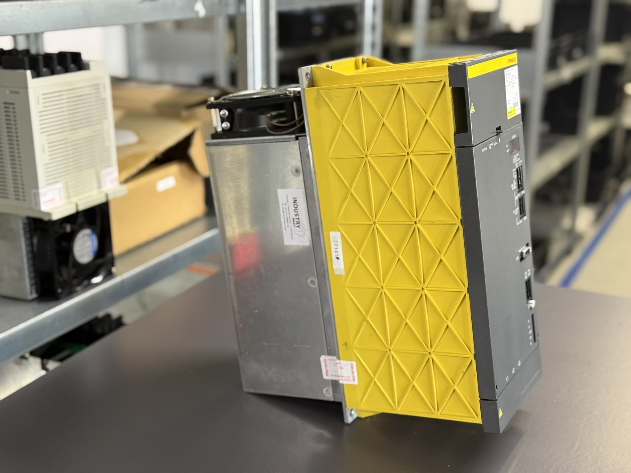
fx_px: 875
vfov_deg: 30.3
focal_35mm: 48
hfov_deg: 39.7
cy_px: 236
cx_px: 316
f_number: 1.78
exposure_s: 1/50
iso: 200
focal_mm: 6.76
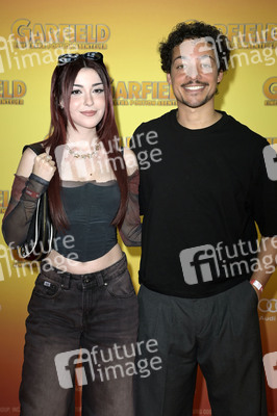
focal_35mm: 78
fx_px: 902
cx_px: 138
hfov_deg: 17.5
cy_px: 208
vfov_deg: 26.0
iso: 640
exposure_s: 1/250
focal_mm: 78
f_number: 5.6
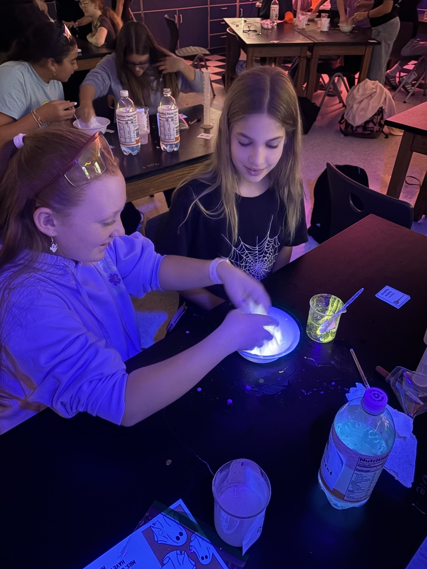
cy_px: 284
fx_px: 428
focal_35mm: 26
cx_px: 214
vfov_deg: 67.3
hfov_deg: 53.1
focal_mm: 5.96
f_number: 1.6
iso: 1000
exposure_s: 1/17
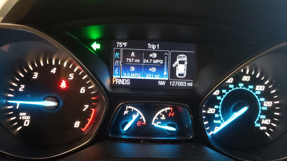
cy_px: 90
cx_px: 144
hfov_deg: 66.1
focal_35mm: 29
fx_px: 221
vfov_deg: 40.1
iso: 490
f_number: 1.5
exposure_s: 1/33
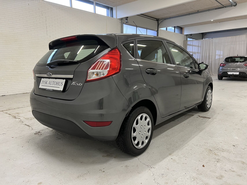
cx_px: 124
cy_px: 92
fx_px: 186
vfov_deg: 53.1
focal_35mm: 26
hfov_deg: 67.3
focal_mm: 5.7
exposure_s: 1/50
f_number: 1.5
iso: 100
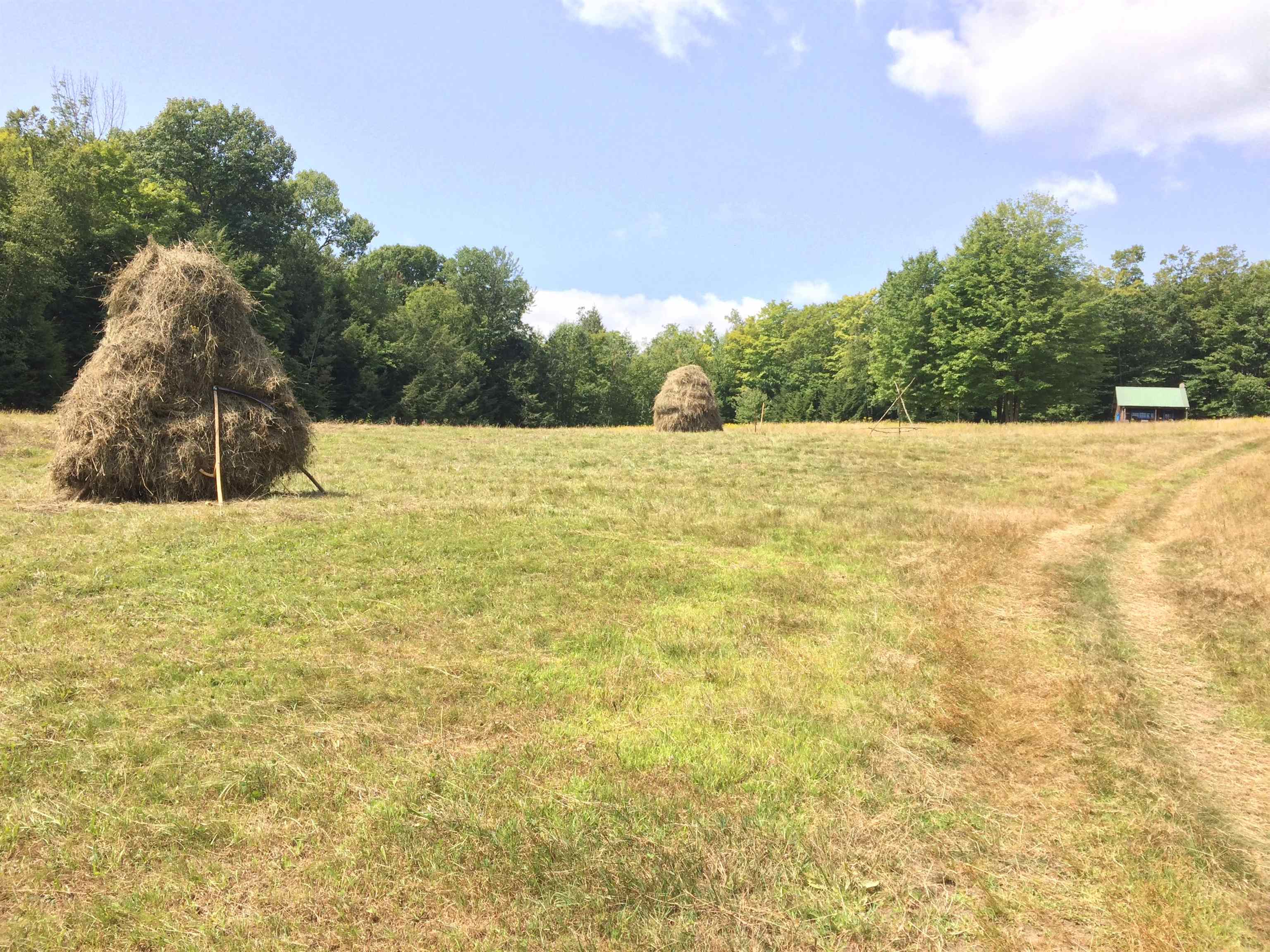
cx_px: 635
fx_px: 1064
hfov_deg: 61.7
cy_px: 476
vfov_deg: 48.2
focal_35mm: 29
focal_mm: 4.15
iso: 32
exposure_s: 1/805
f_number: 2.2
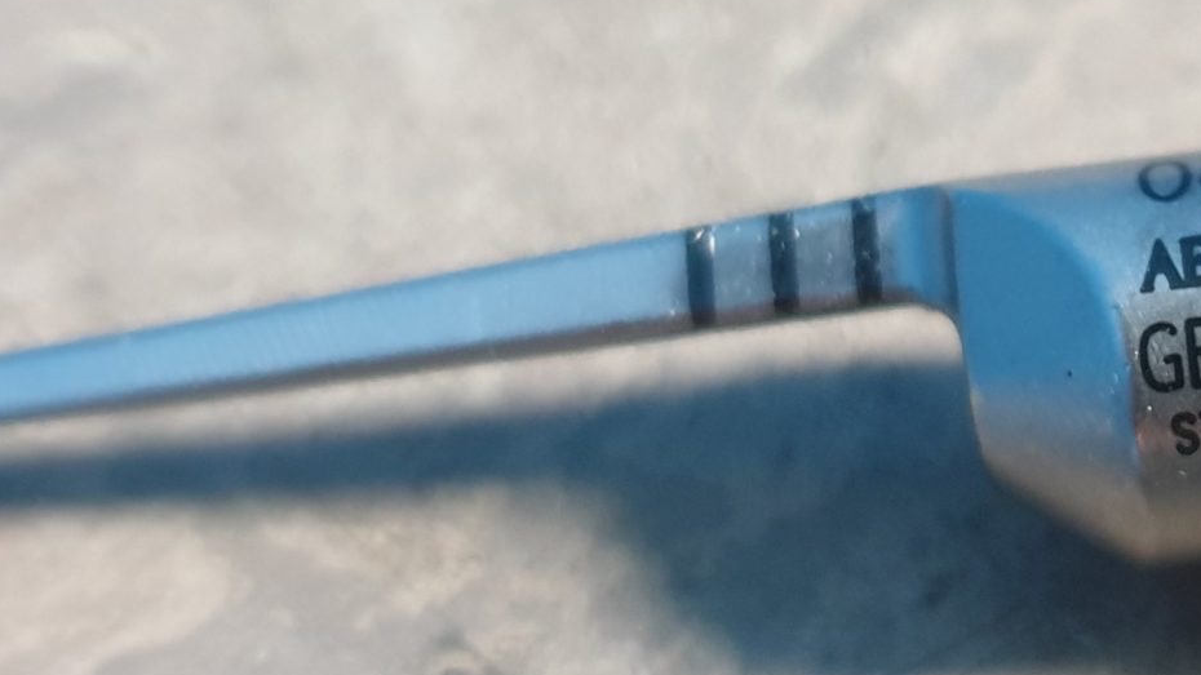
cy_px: 271
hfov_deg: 25.7
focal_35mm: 78
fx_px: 2484
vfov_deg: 15.5
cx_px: 1218
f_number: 1.5
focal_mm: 4.3
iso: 250
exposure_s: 1/20
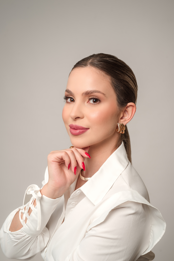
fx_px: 362
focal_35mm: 50
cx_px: 87
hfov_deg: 27.0
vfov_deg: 39.6
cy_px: 130
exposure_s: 1/100
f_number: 8
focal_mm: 50
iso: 100
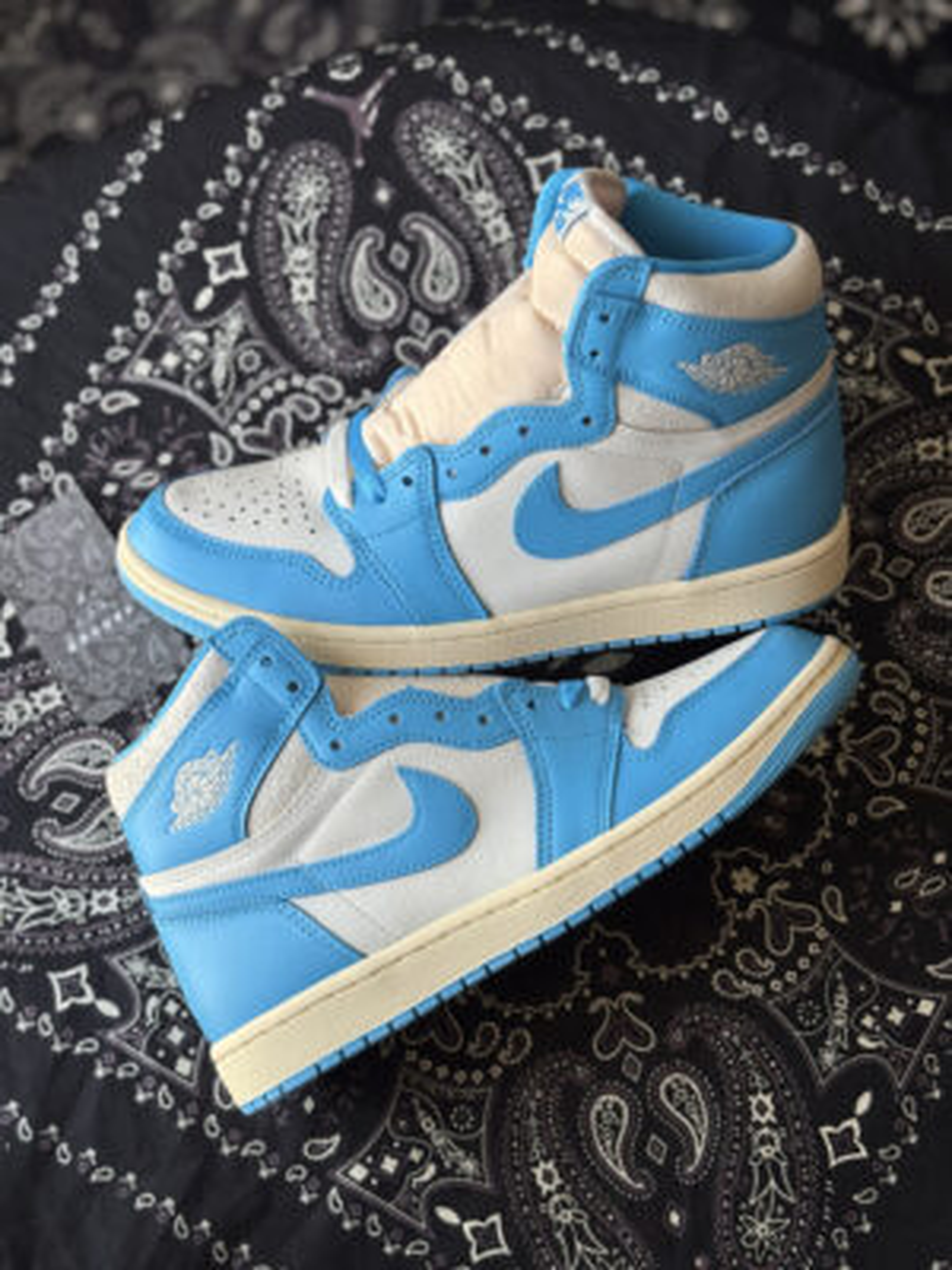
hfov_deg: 28.0
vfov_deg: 36.8
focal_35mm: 52
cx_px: 476
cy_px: 635
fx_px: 1907
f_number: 1.6
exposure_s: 1/395
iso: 32
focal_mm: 5.96
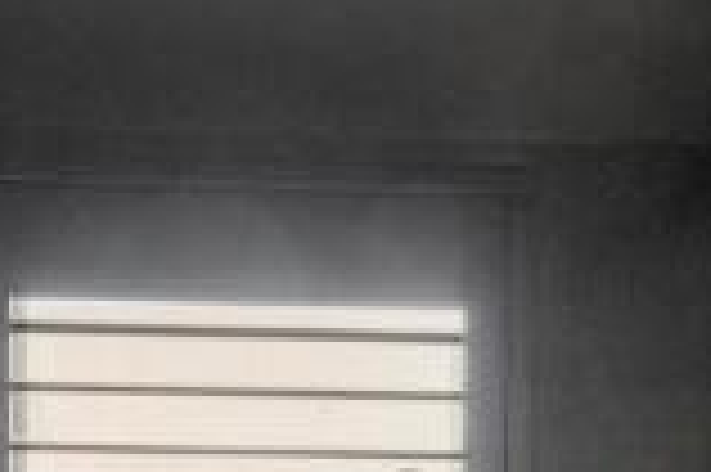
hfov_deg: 22.3
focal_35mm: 91
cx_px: 454
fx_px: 1795
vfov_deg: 12.1
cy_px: 1119
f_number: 5.6
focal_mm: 14
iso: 1250
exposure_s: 1/8
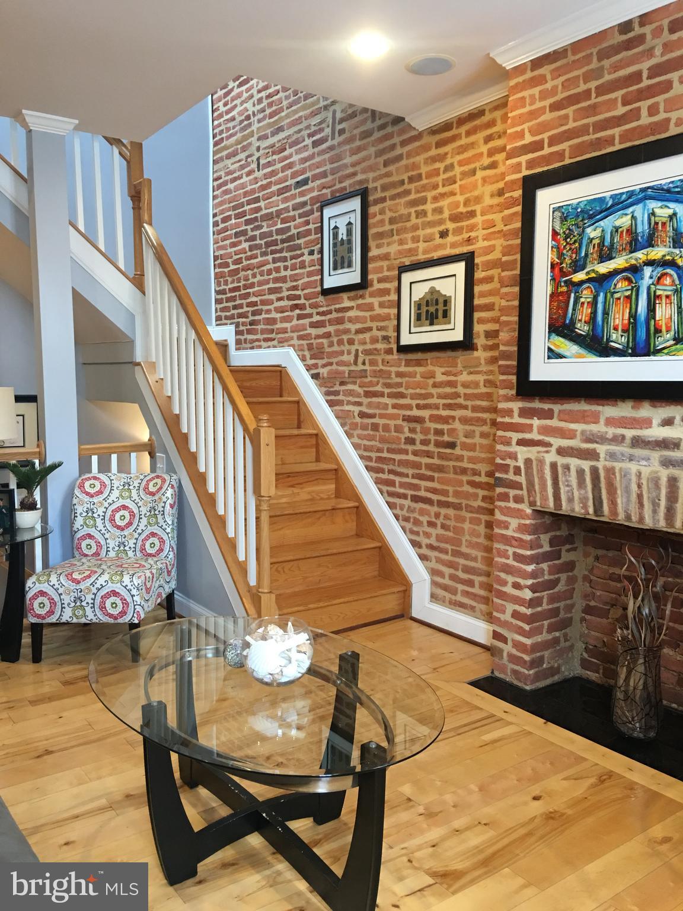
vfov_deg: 61.7
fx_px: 763
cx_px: 342
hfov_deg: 48.2
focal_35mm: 29
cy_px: 456
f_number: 2.2
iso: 64
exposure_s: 1/15
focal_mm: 4.15
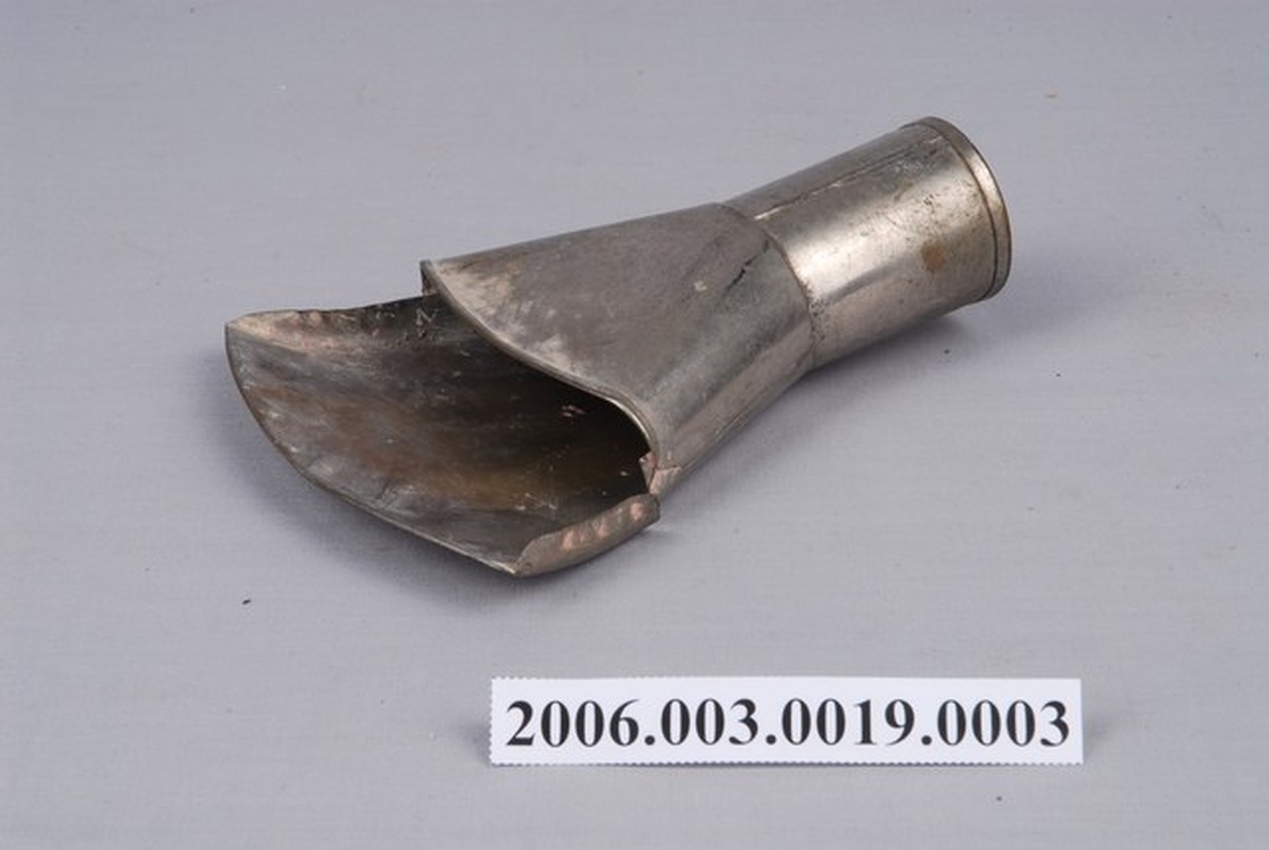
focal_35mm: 105
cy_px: 425
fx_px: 3707
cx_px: 634
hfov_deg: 19.4
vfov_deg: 13.1
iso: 100
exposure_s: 1/100
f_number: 25
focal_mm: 70
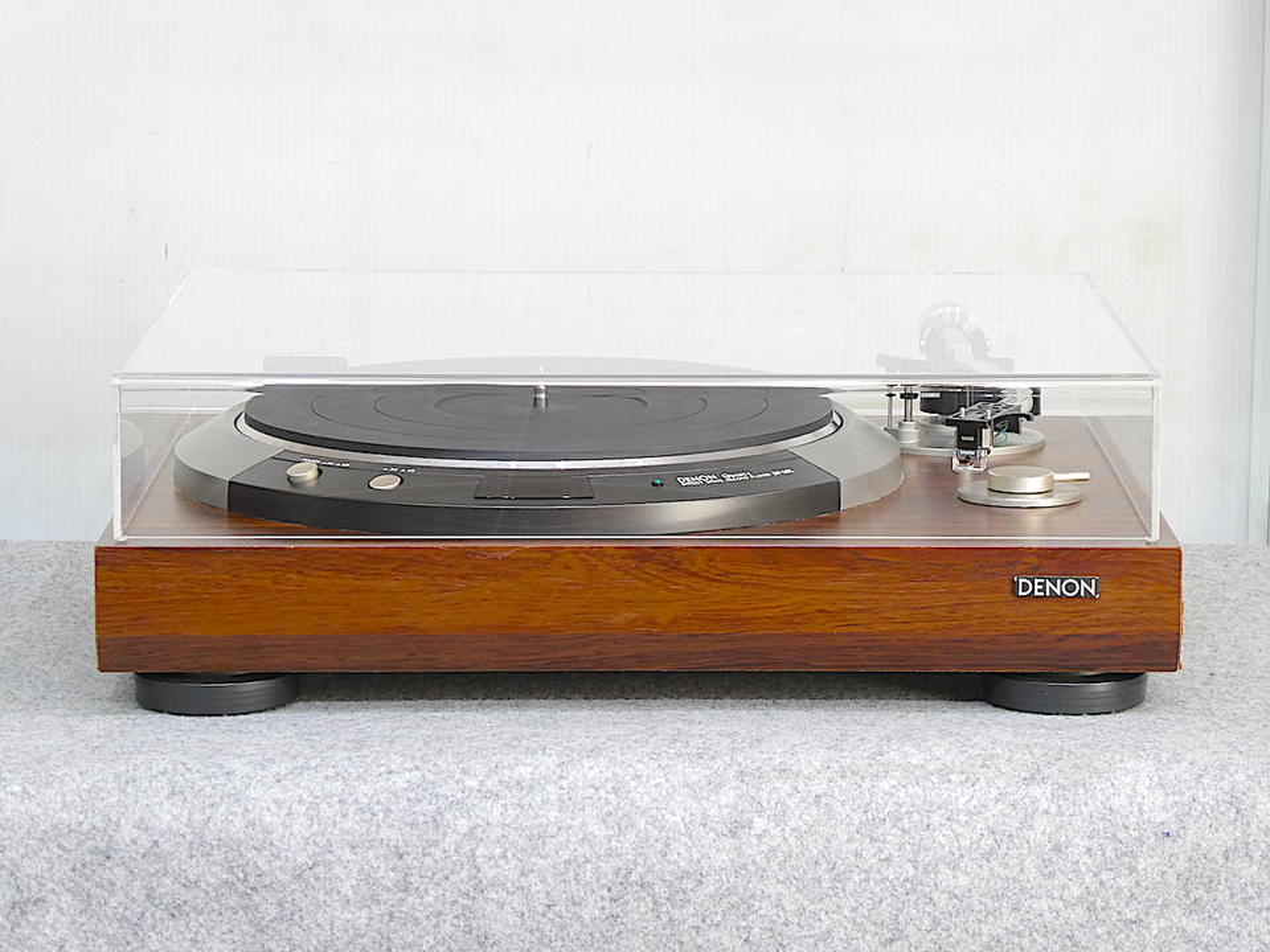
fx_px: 4953
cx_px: 635
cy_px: 476
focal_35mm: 135
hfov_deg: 14.6
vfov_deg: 11.0
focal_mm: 24.2
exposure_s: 1/13
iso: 200
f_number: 5.3
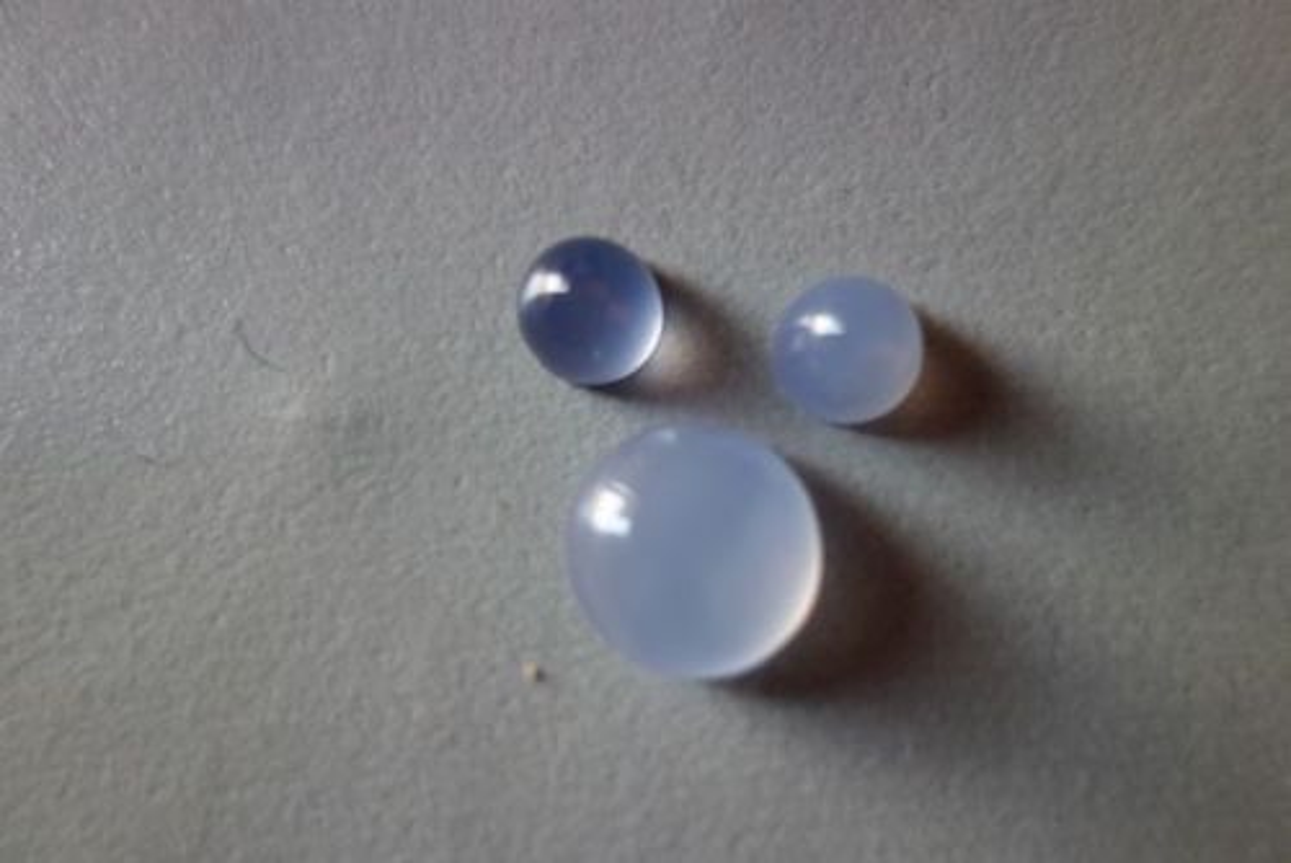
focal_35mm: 28
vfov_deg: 46.5
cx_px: 646
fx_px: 1005
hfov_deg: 65.4
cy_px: 432
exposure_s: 1/100
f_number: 2
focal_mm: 10.4
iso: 125
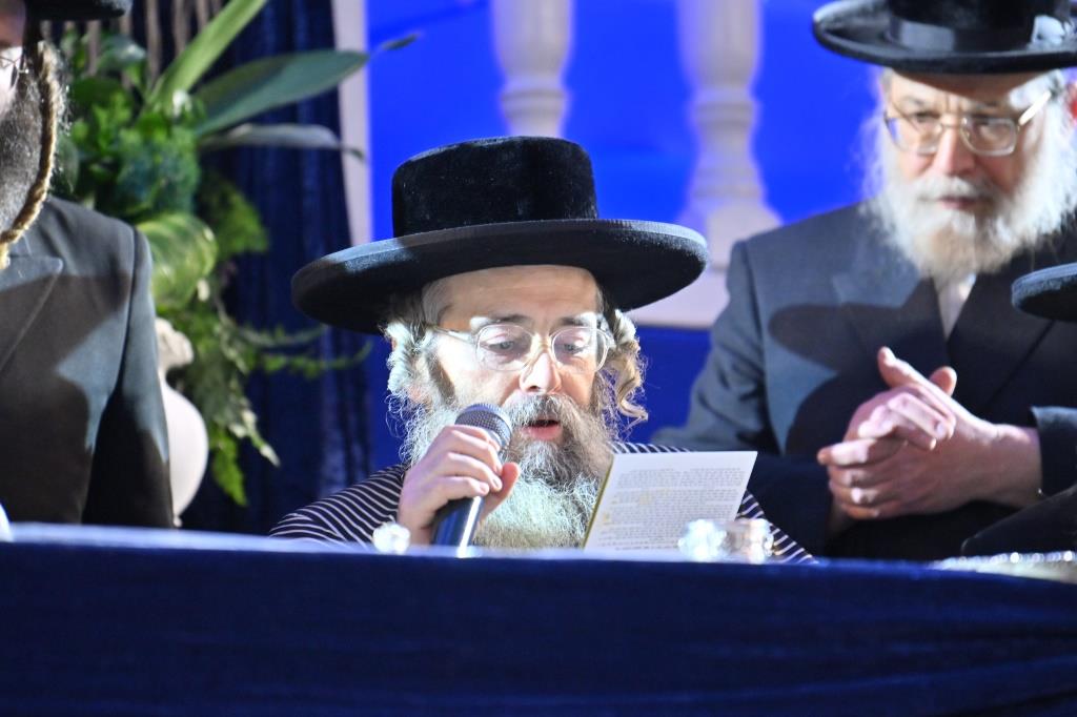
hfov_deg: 6.9
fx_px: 8972
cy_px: 358
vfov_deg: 4.6
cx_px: 538
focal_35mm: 300
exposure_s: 1/320
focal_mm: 200
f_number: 2.8
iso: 1000
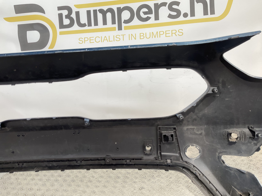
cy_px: 98
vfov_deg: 48.2
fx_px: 219
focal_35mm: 29
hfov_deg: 61.7
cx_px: 131
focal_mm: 3
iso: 16
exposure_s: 1/142
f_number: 1.8
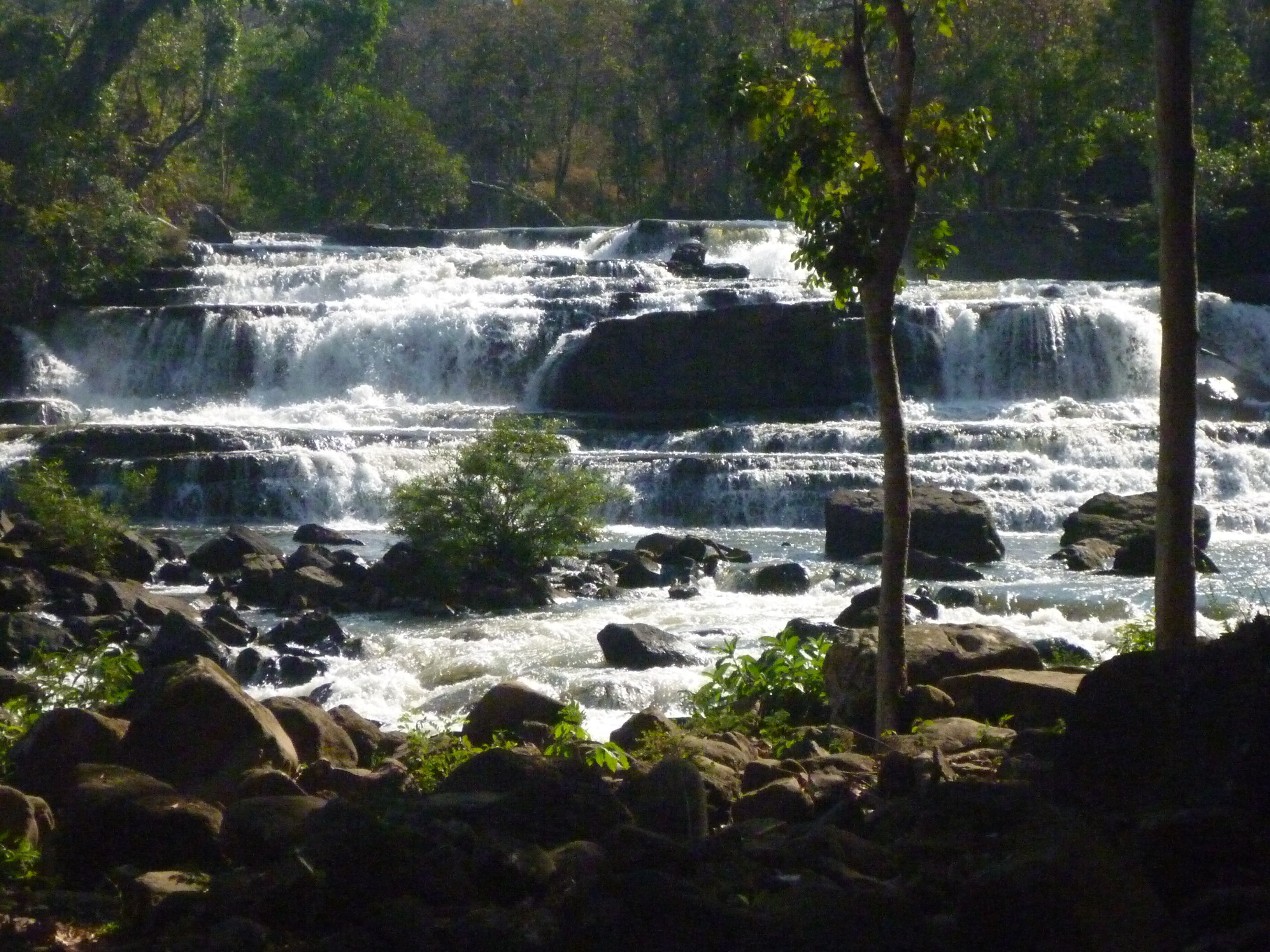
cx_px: 635
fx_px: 3412
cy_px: 476
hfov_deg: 21.1
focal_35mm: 93
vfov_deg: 15.9
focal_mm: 13.4
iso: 800
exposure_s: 1/320
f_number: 16
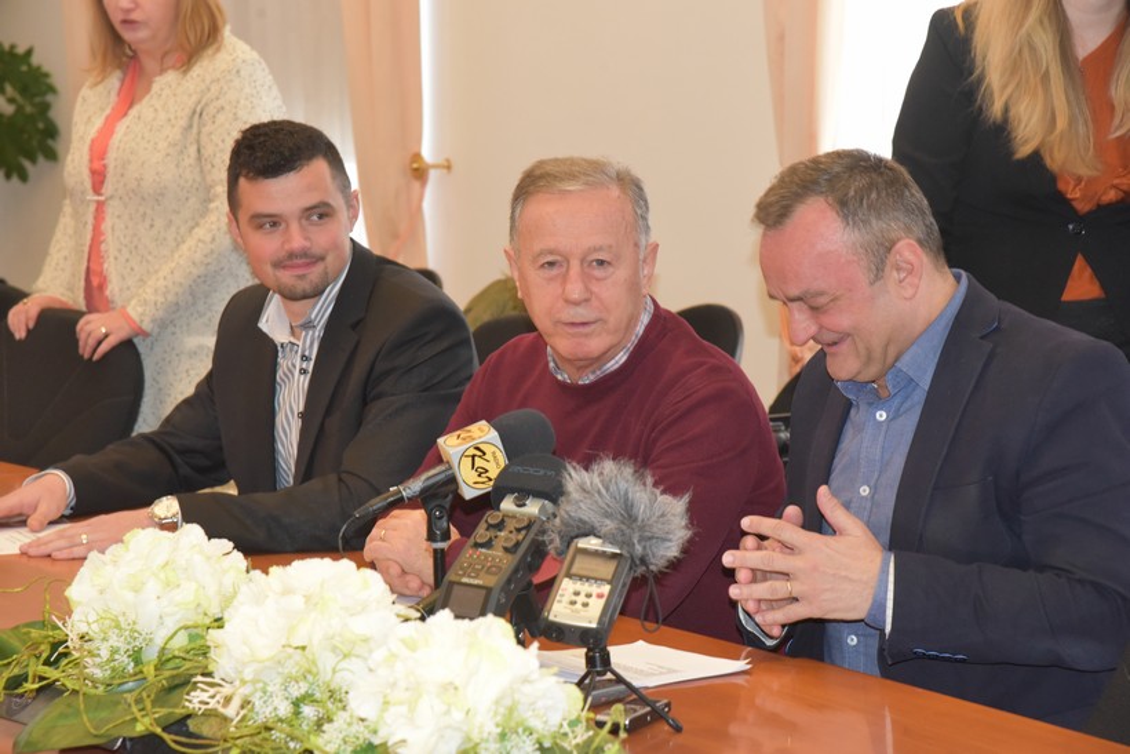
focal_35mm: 105
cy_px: 377
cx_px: 565
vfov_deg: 13.0
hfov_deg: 19.5
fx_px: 3296
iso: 6400
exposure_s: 1/60
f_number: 8
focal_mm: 105
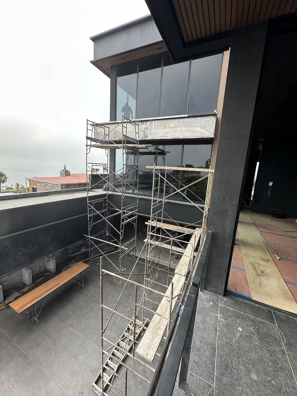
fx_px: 160
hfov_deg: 85.7
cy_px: 198
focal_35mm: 14
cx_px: 148
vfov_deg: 102.1
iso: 40
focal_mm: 2.22
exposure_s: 1/515
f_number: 2.2
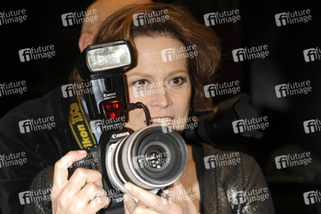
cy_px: 107
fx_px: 624
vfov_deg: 19.4
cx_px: 160
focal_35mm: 70
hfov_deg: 28.9
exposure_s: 1/160
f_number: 5.6
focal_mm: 70
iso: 400
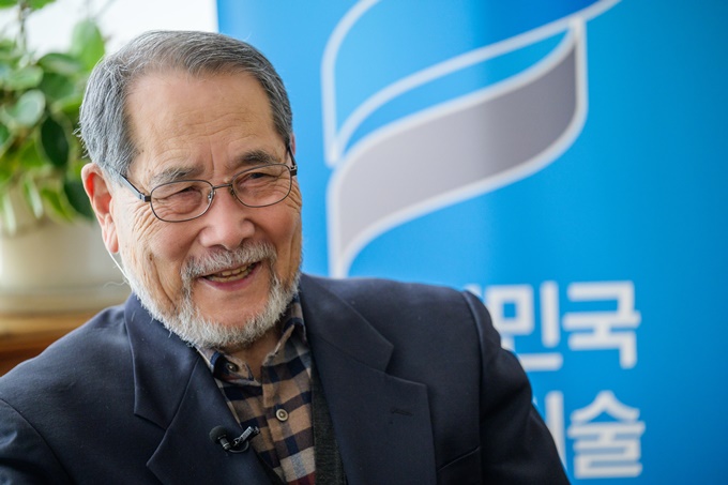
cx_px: 364
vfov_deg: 6.9
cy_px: 242
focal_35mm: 200
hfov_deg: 10.3
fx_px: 4043
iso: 800
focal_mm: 200
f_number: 3.2
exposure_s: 1/100
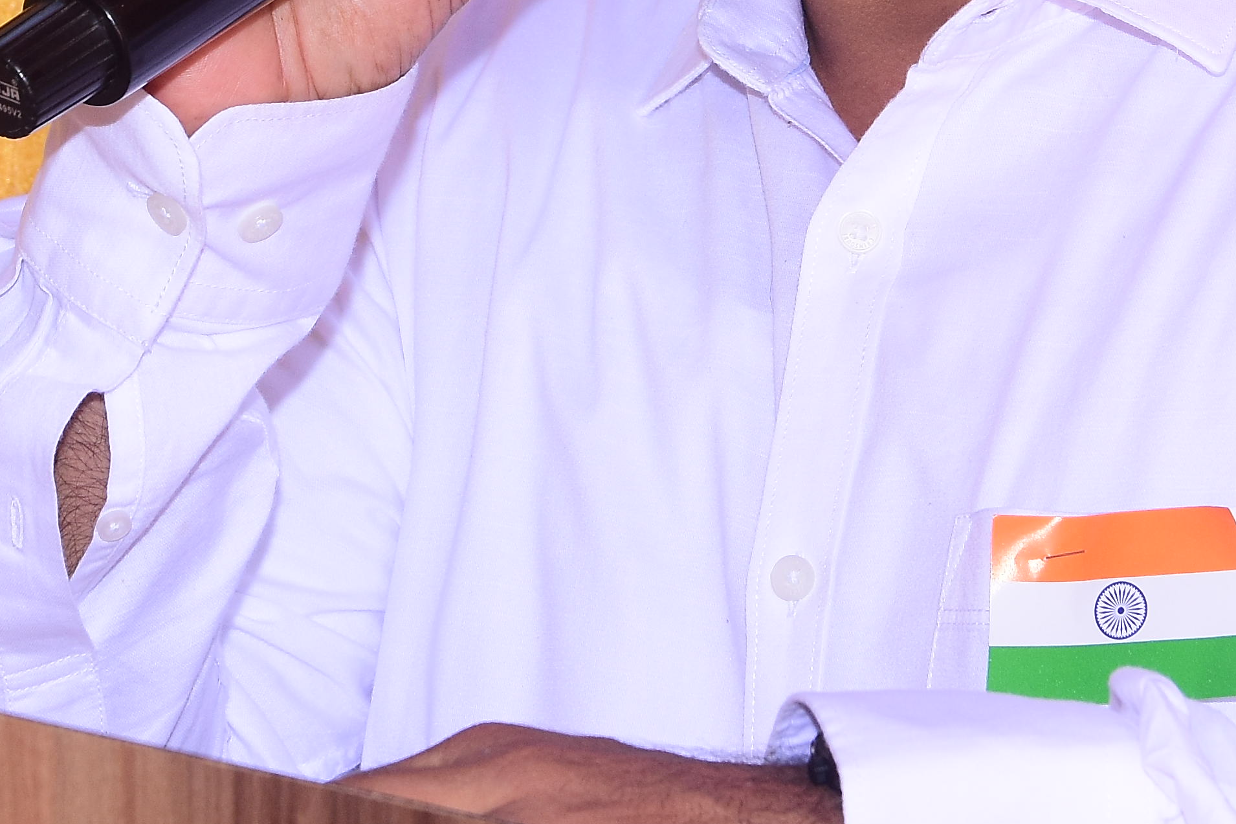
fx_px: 8410
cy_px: -63
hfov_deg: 8.4
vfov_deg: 5.6
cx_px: 797
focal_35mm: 245
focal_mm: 52
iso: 320
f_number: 8
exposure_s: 1/125
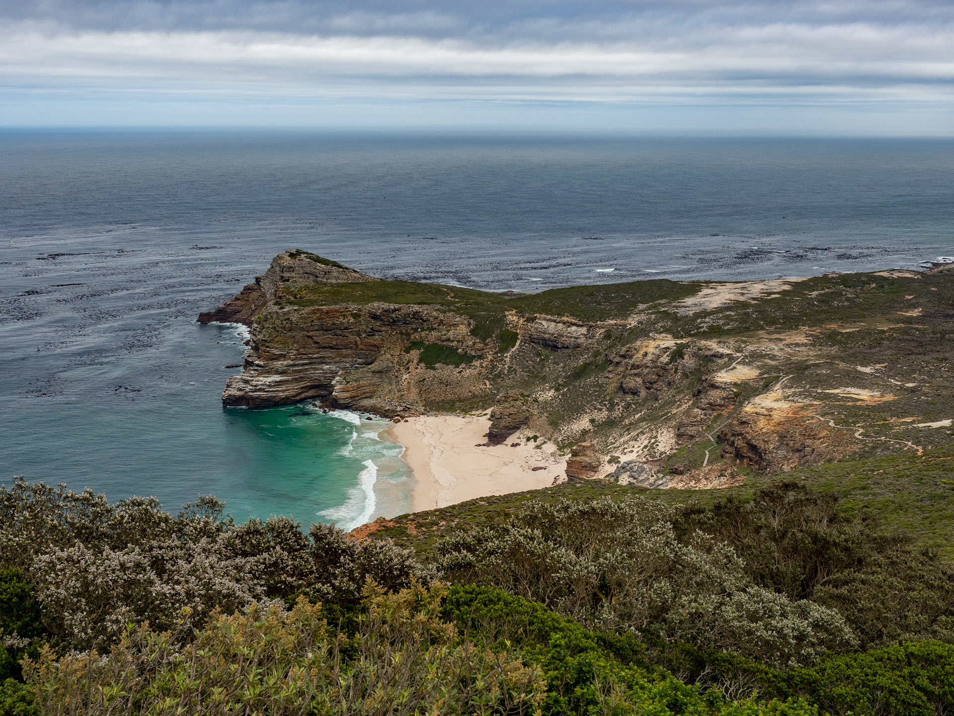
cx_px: 477
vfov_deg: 32.9
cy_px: 358
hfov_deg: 42.9
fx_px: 1213
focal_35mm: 44
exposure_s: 1/640
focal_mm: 22
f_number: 5.6
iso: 200
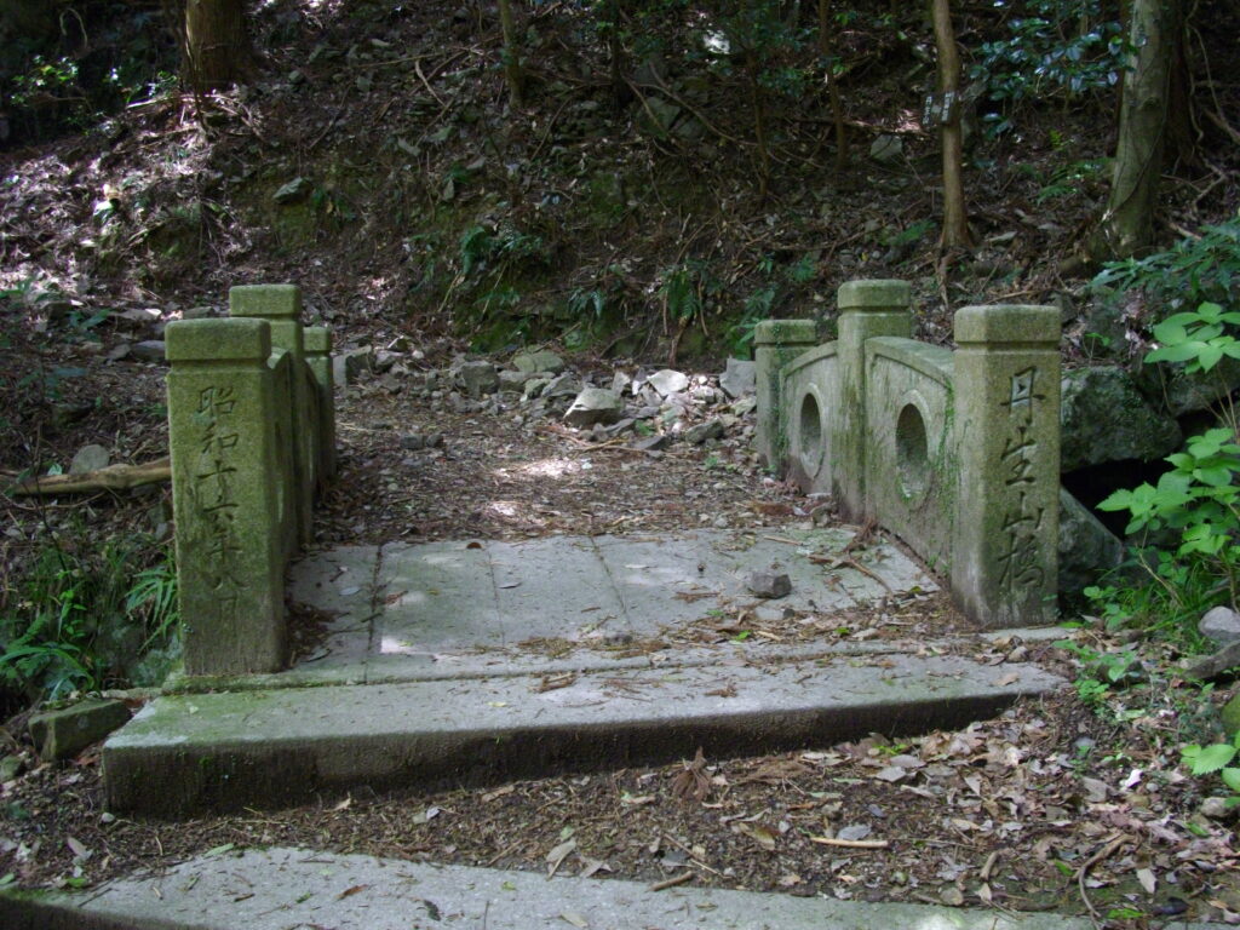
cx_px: 620
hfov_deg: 50.1
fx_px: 1325
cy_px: 465
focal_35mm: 37
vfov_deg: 38.7
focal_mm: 6.2
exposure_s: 1/50
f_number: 2.8
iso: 253
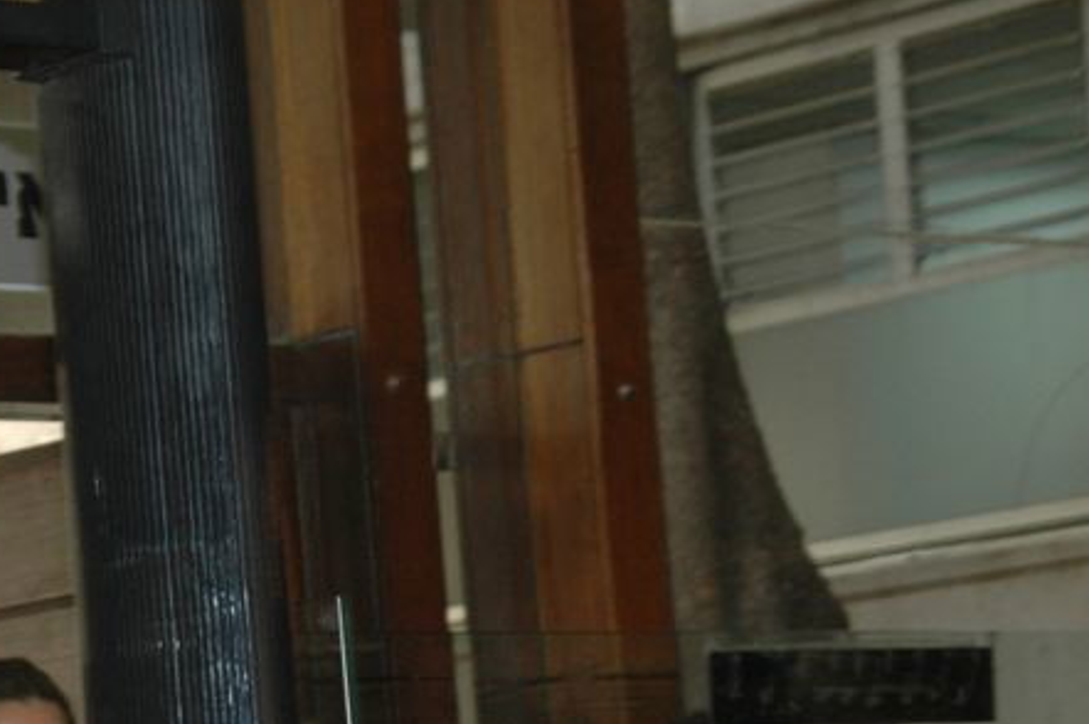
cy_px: 649
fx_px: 4836
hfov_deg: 12.6
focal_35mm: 160
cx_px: -74
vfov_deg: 8.5
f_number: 5
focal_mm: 46
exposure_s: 1/60
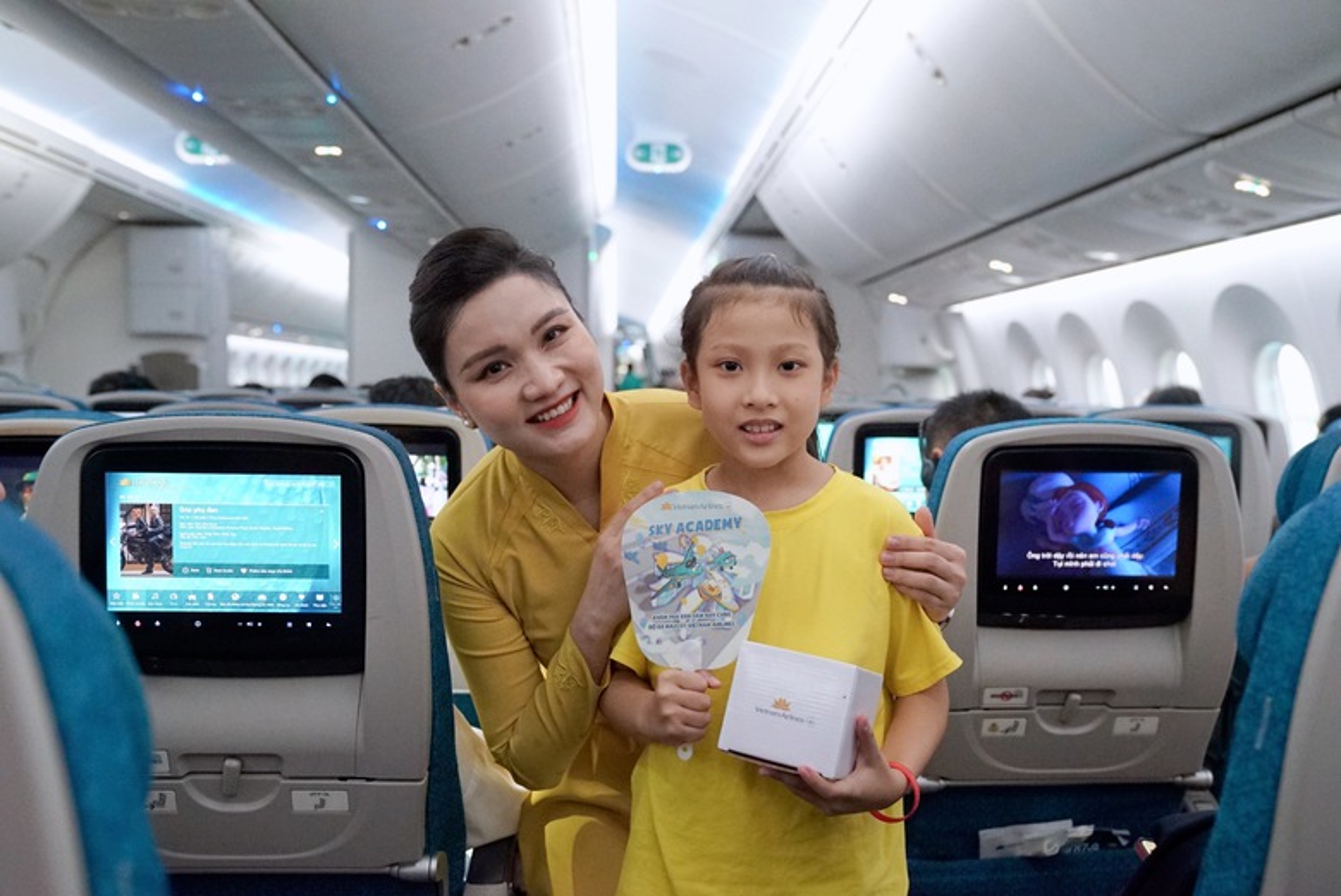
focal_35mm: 32
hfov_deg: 58.7
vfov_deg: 41.2
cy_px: 448
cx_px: 670
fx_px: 1193
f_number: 3.5
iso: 12800
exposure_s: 1/160
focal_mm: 32
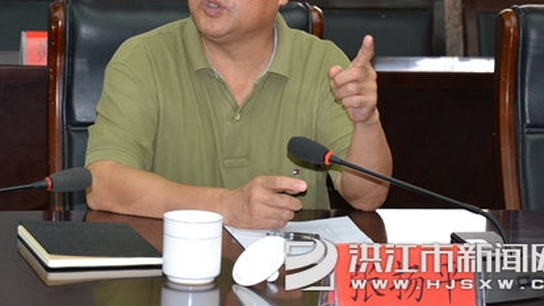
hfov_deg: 14.7
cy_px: 93
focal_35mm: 146
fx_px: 2106
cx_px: 243
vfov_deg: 8.3
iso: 1400
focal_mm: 70
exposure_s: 1/60
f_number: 5.3
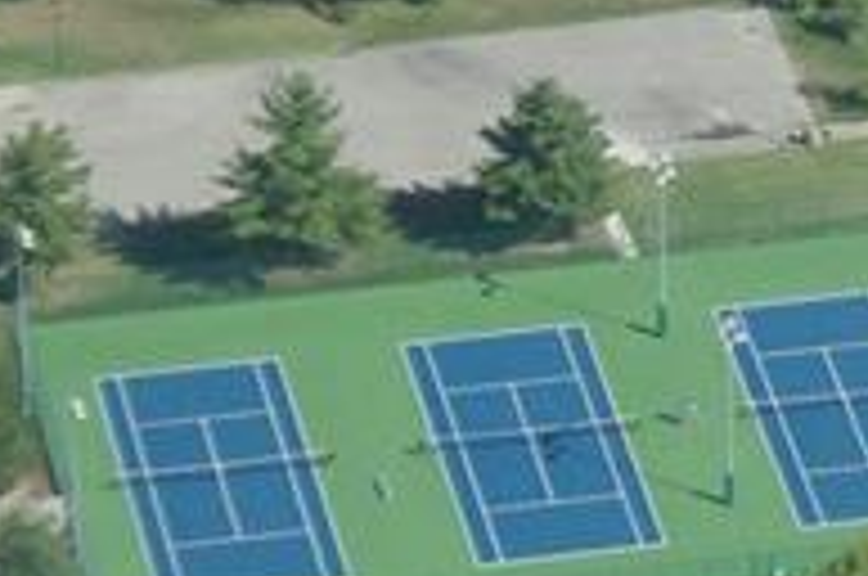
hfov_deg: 5.1
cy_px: -140
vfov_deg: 3.4
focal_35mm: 398
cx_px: 1774
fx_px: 9580
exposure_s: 1/3200
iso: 1600
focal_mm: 50
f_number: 7.1
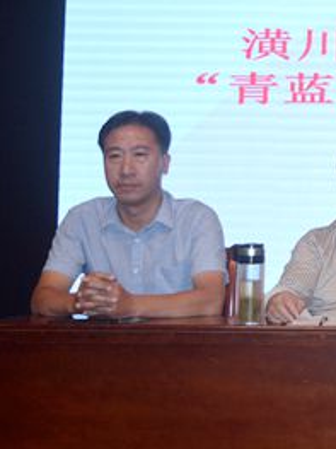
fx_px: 1418
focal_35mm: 109
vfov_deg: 17.7
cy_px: 57
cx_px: 587
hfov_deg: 12.5
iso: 200
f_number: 4
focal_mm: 25
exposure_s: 1/125
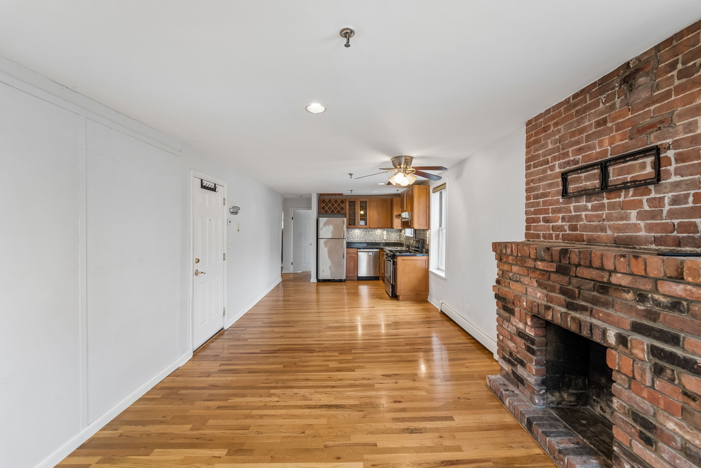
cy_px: 234
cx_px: 350
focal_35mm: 14
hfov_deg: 104.3
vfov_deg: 81.2
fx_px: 273
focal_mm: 14
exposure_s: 1/40
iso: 2500
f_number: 8
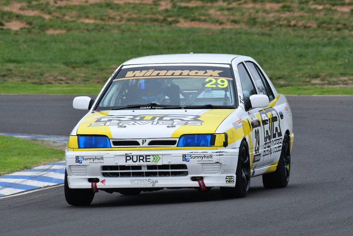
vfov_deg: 1.8
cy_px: 118
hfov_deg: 2.7
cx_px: 176
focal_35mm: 750
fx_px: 7356
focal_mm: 500
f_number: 11
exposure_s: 1/640
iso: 1000
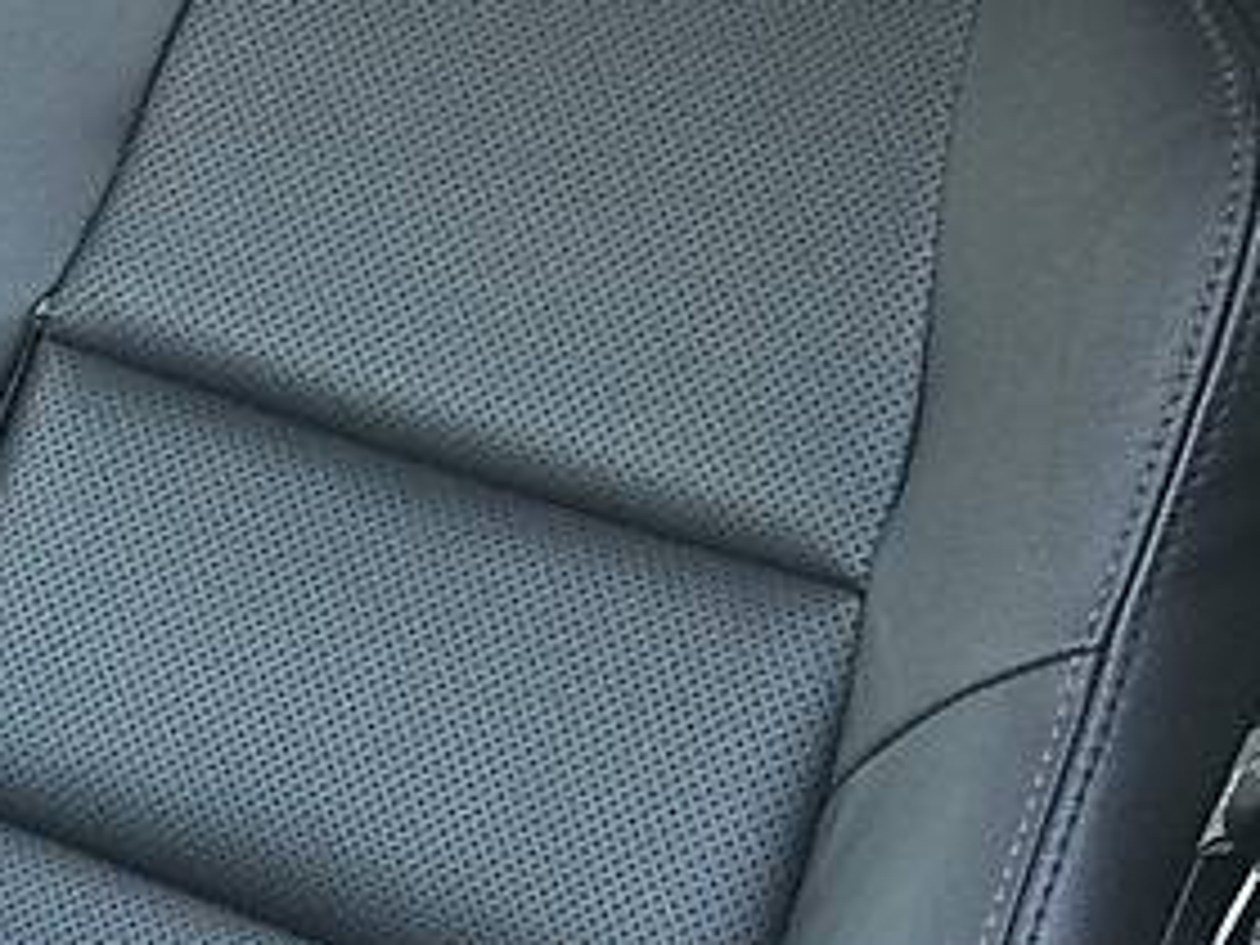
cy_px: 626
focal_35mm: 163
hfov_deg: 12.1
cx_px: 405
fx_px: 5933
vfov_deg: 9.1
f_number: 2.8
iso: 100
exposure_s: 1/50
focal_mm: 6.6
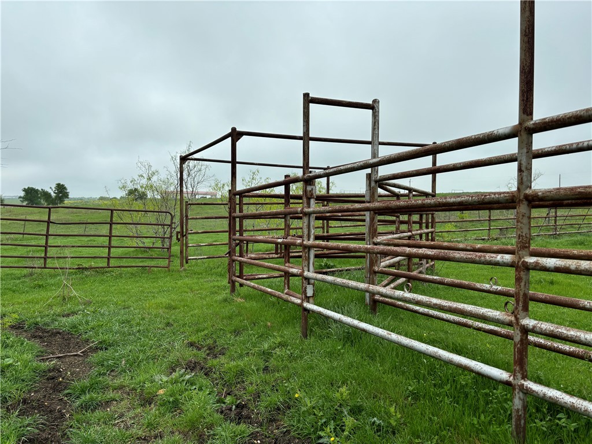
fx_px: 445
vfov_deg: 53.1
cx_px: 296
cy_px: 222
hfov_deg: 67.3
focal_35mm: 26
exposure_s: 1/4630
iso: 50
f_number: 1.6
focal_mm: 5.96
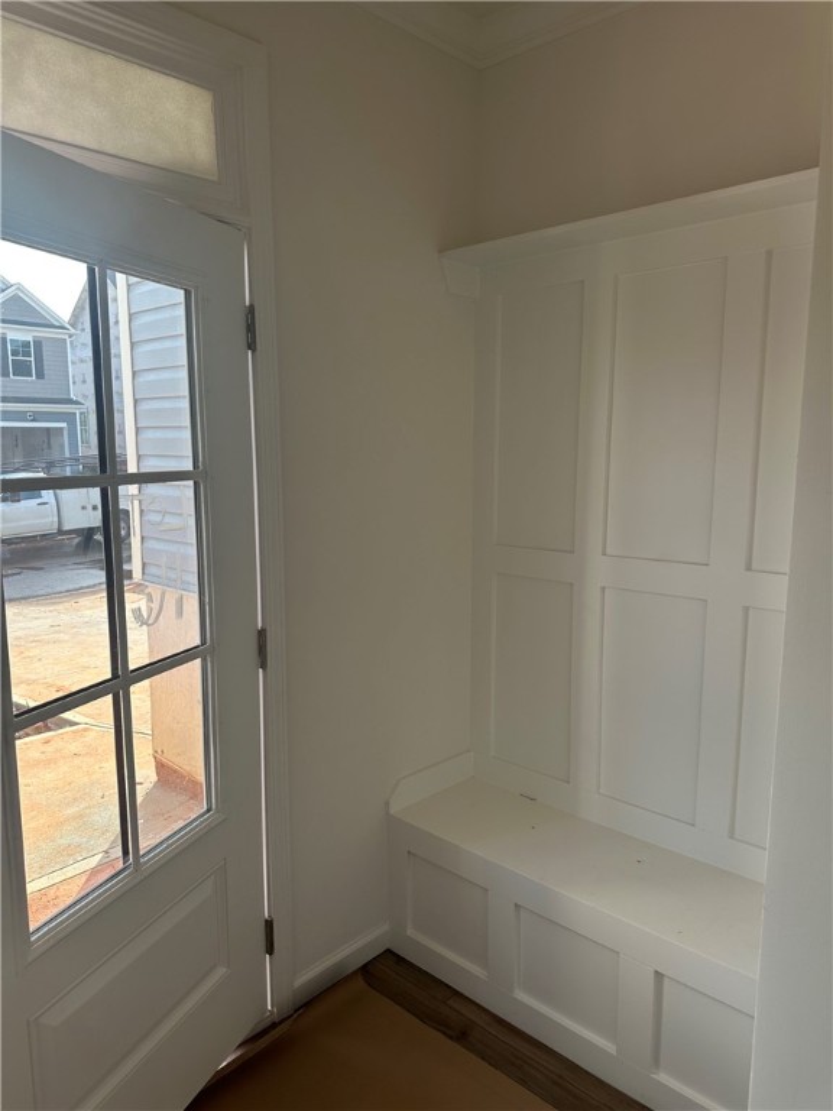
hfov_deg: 56.8
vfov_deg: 71.6
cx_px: 416
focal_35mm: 24
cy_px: 556
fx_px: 770
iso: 80
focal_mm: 6.86
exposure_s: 1/339
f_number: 1.78
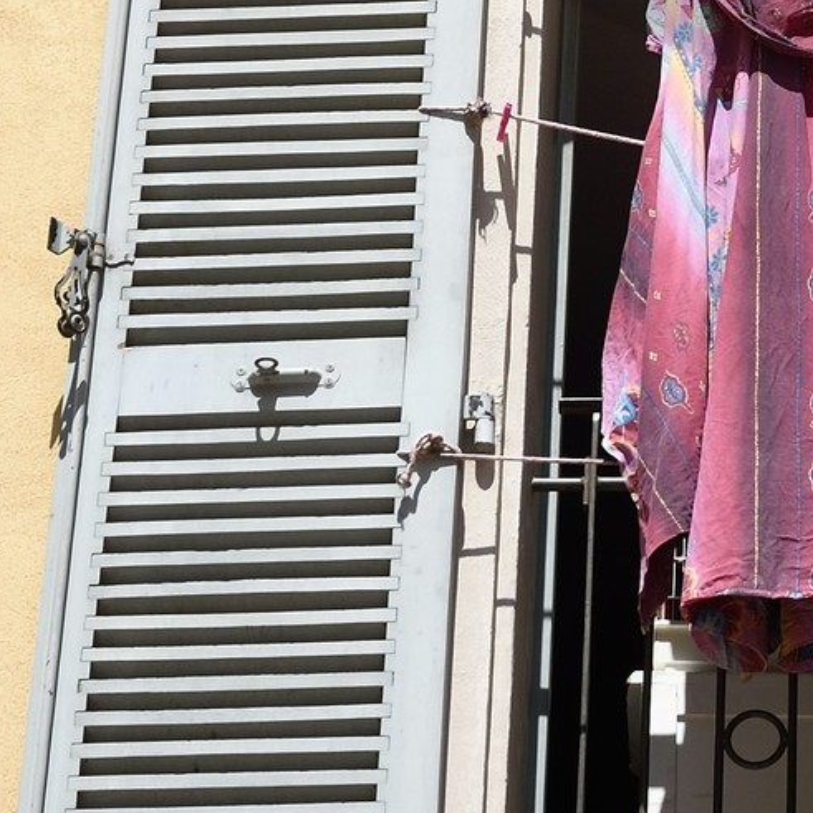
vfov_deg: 8.8
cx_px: 934
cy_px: -686
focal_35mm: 191
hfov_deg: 9.1
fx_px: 5075
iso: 200
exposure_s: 1/250
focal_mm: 46
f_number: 14
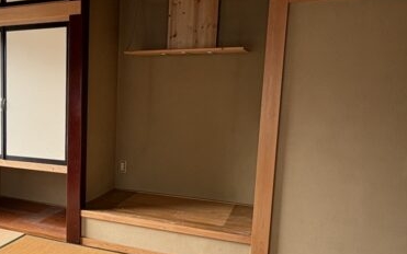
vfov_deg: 31.2
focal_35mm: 41
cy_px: 148
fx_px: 455
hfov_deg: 43.4
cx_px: 29
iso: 40
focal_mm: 2.22
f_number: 2.2
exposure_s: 1/111
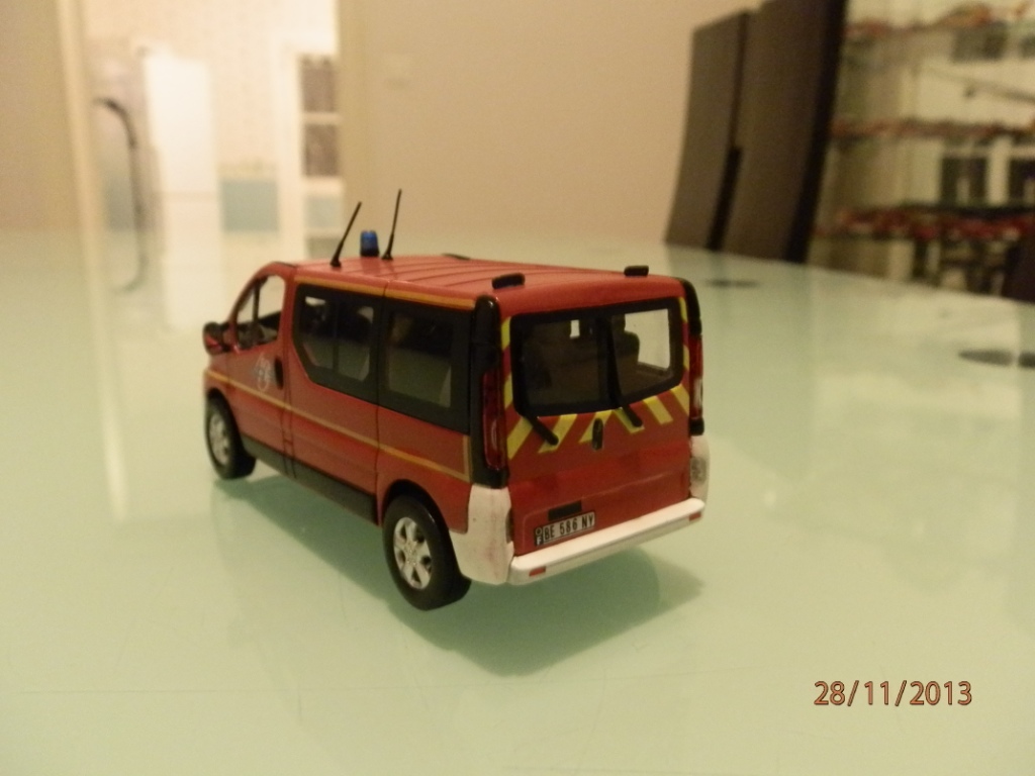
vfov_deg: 49.7
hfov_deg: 63.4
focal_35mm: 28
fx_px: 837
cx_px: 518
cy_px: 388
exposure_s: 1/8
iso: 400
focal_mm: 5
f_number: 3.1
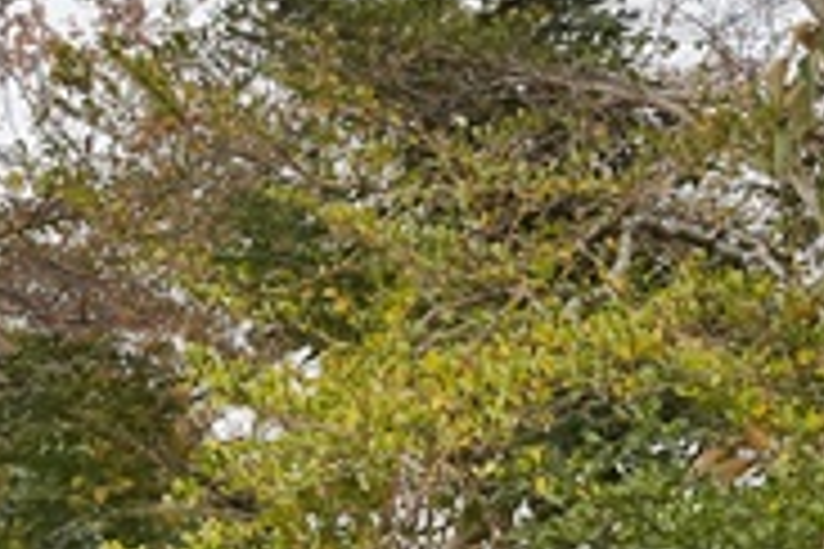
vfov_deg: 6.6
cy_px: 331
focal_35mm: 207
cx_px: -563
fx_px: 4738
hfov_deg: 9.5
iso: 1600
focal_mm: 37
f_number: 8
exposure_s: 1/640
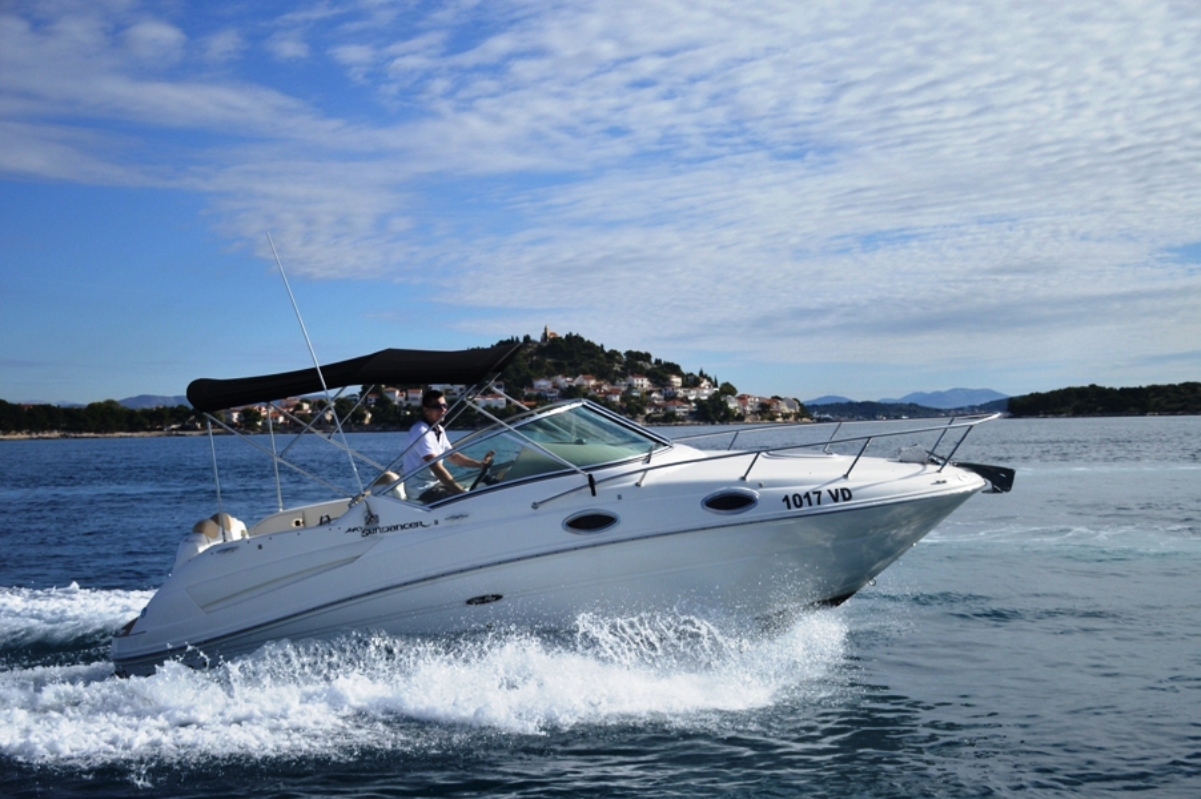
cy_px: 400
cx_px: 600
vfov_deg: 29.8
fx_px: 1500
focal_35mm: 45
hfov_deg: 43.6
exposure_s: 1/2500
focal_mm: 30
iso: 140
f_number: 4
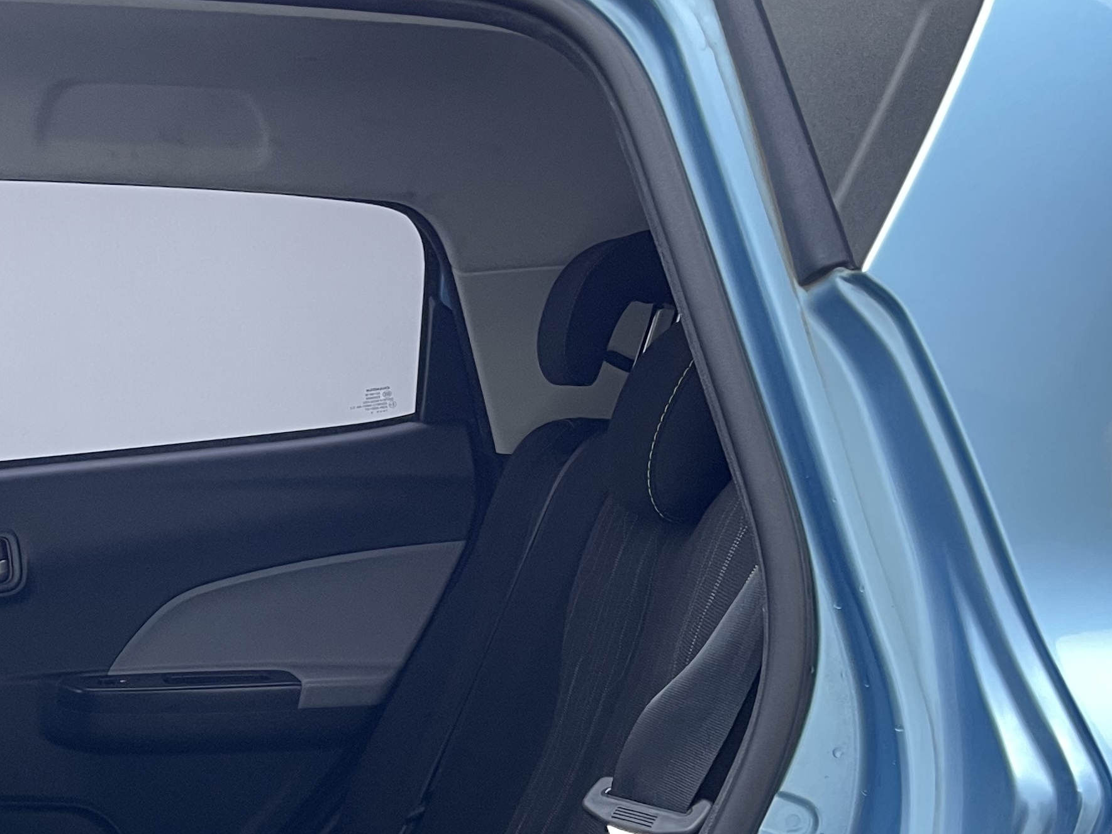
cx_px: 100
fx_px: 1831
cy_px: 699
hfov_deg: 32.1
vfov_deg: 25.1
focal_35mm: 57
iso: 125
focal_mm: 5.1
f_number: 1.6
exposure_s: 1/50
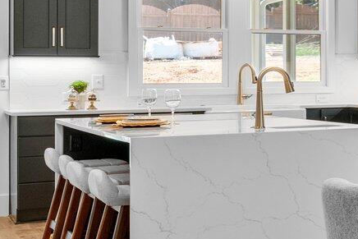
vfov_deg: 14.5
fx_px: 935
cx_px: 682
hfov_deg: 17.0
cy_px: 63
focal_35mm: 94
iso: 400
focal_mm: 20
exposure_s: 1/25
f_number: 6.3
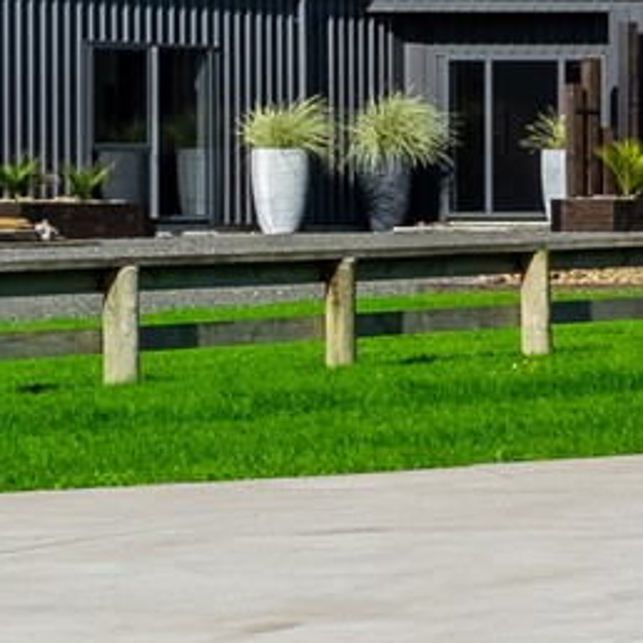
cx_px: 3397
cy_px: 216
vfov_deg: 7.9
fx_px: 4665
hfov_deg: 5.5
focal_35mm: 222
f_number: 10
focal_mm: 24
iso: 250
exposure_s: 1/5000
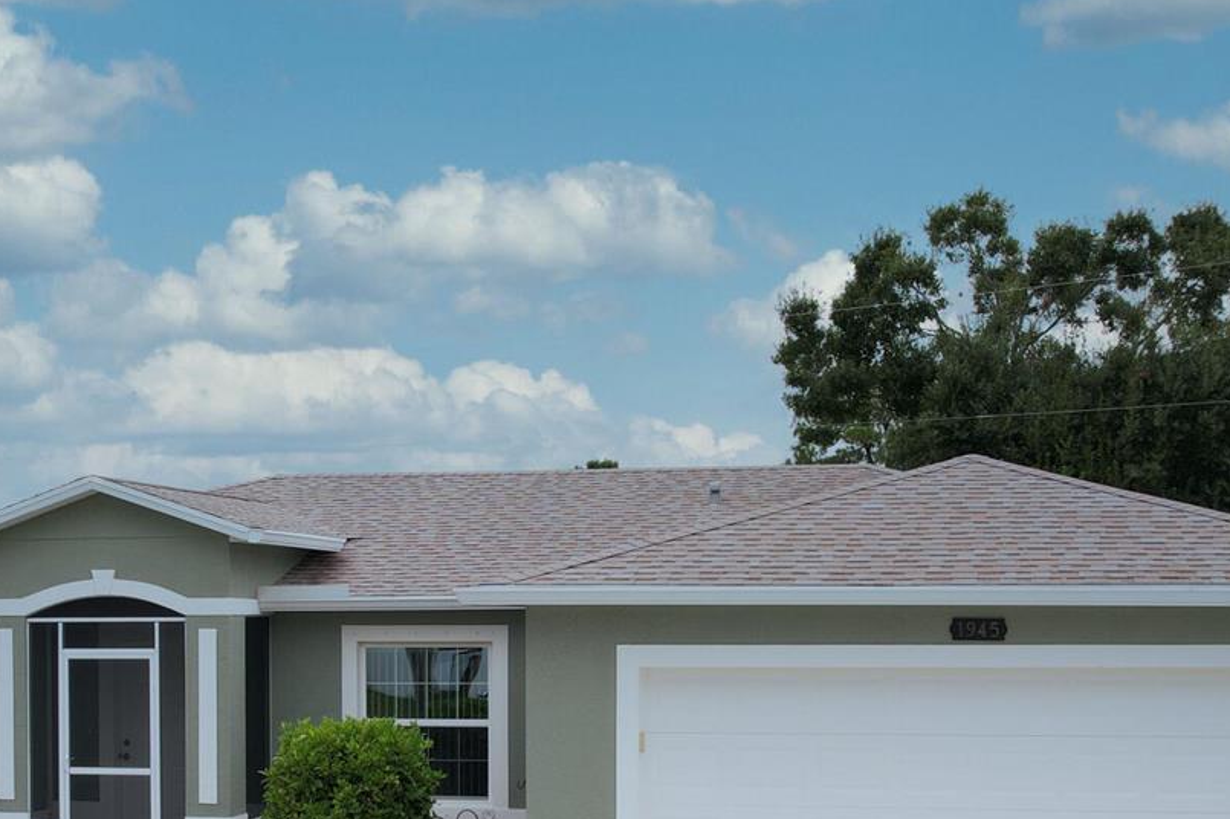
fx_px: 1912
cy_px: 672
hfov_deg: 35.6
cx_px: 529
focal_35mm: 56
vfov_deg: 23.8
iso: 100
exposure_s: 1/60
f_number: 2.8
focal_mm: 8.4
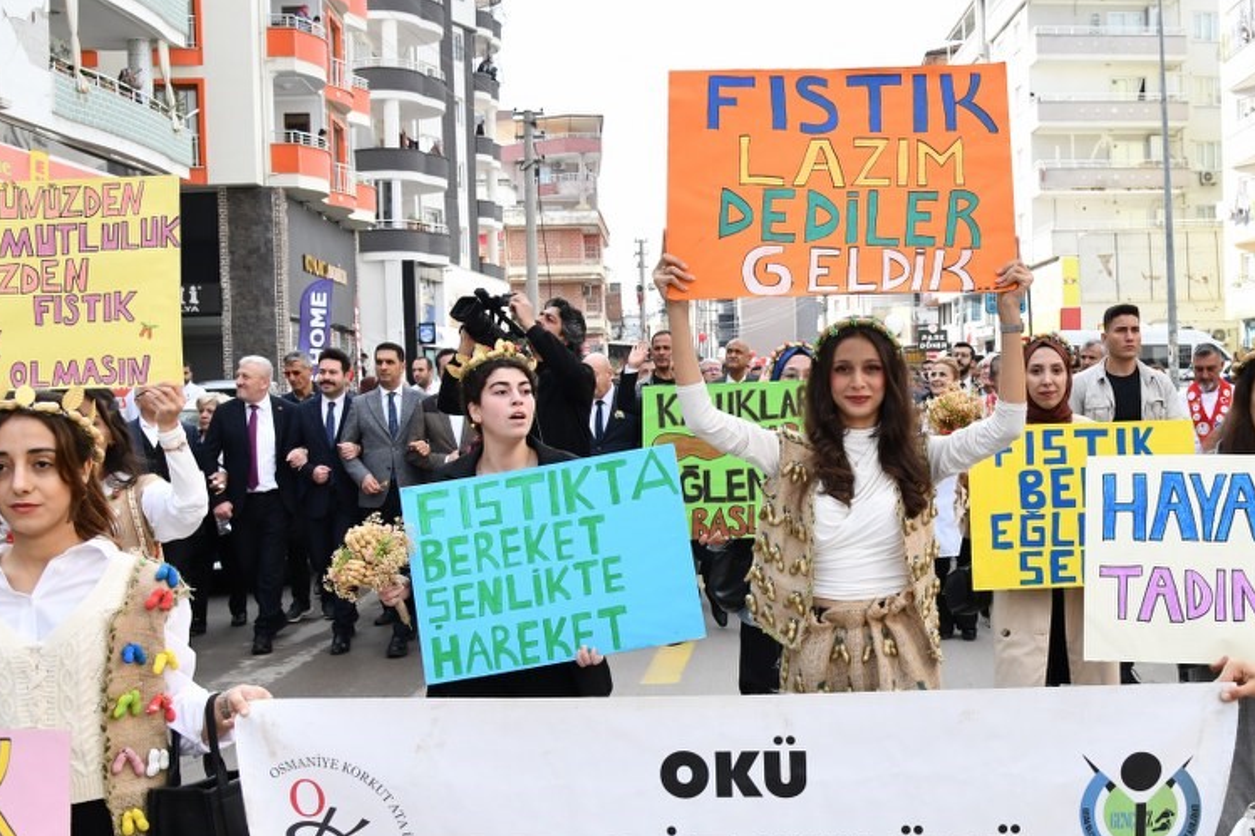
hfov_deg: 46.7
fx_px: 1429
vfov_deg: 32.6
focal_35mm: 41
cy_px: 485
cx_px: 833
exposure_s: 1/1000
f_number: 5.6
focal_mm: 24
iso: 800
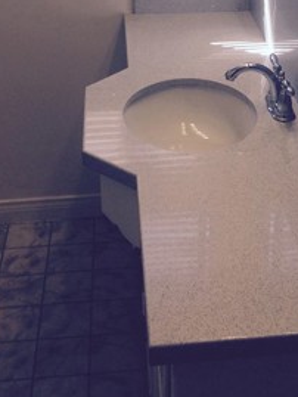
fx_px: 791
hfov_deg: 21.2
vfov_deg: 26.8
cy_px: 9
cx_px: 221
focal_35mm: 69
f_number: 2.2
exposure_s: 1/129
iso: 32
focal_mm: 4.15
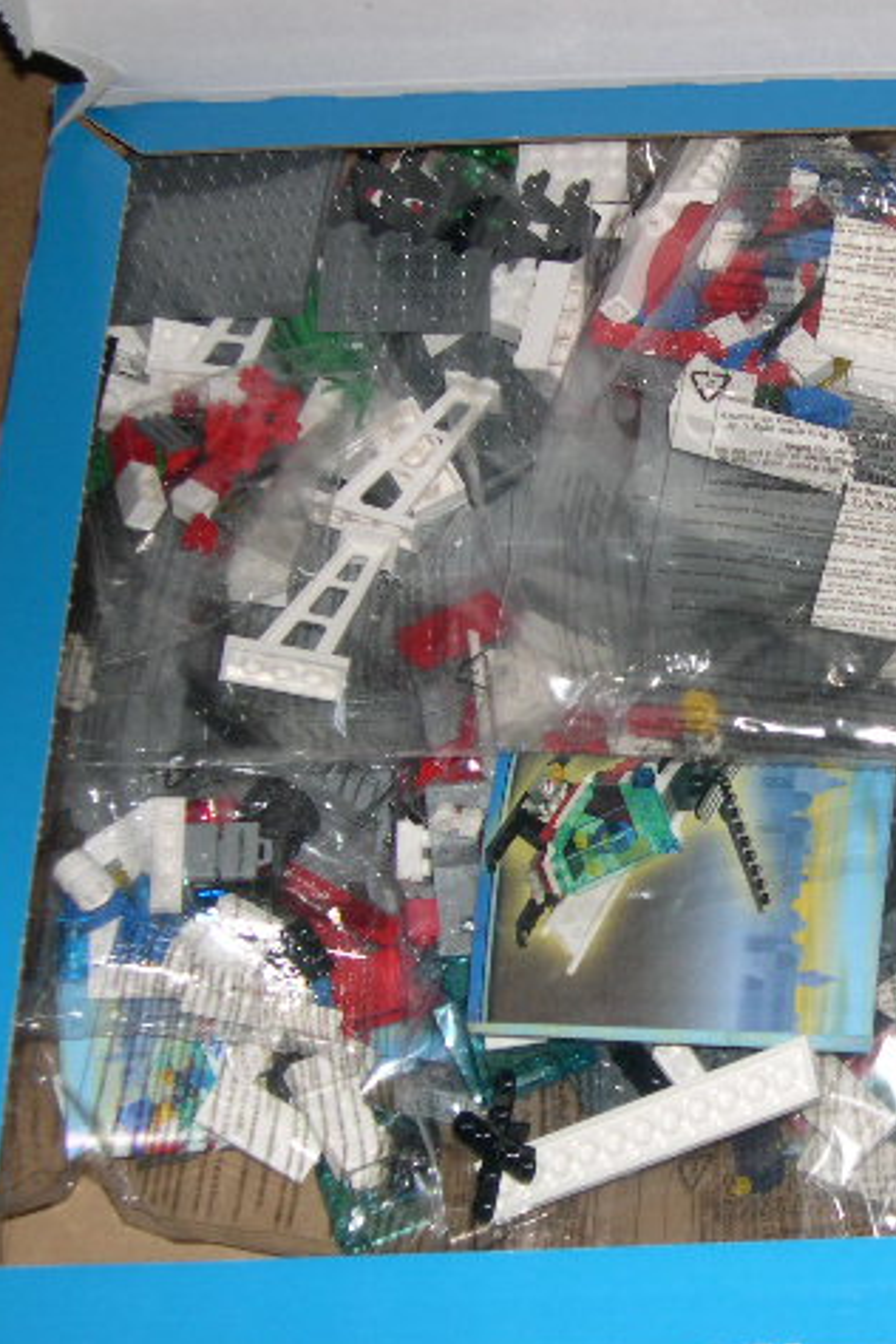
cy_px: 672
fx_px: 2464
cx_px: 853
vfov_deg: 30.5
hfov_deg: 20.1
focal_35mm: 66
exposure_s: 1/60
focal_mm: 10.1
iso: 100
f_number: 3.1
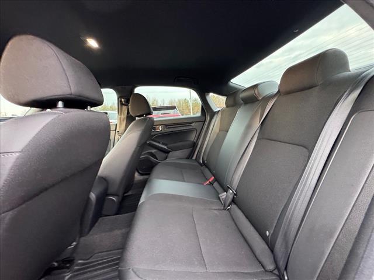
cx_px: 187
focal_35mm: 14
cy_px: 140
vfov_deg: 85.7
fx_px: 151
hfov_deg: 102.1
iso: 320
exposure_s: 1/60
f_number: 2.2
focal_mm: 2.22
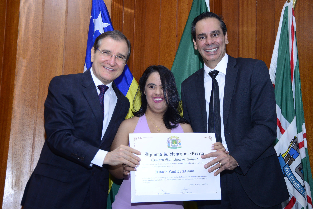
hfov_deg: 32.4
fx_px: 539
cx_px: 156
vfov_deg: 21.9
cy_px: 104
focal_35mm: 62
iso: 1600
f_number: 5.6
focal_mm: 62
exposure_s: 1/125
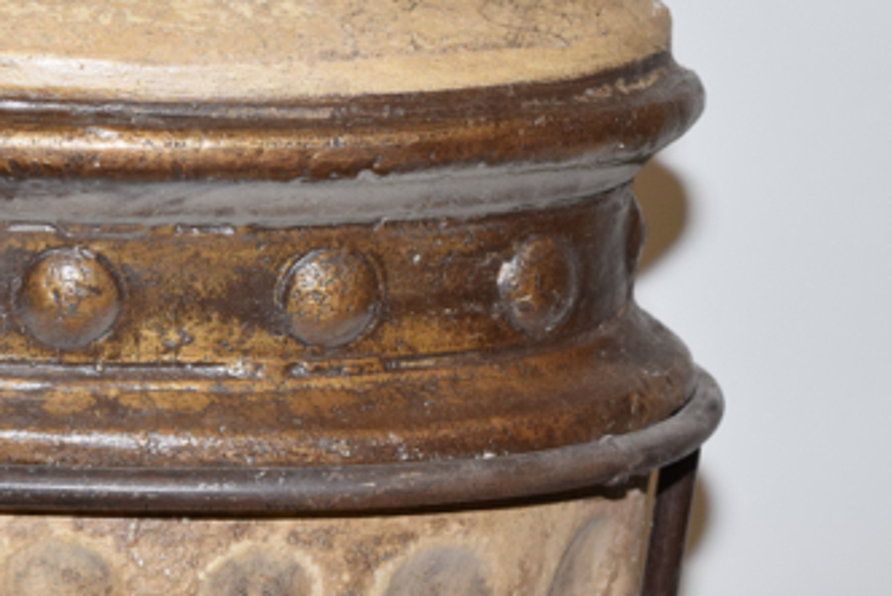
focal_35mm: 159
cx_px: 38
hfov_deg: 12.8
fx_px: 3942
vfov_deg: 8.7
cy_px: 321
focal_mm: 55
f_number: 5.6
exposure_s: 1/125
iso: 800
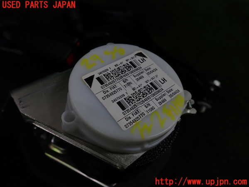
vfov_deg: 54.9
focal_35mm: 25
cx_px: 124
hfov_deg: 69.4
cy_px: 94
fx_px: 180
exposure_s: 1/100
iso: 100
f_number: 2.8
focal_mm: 4.5
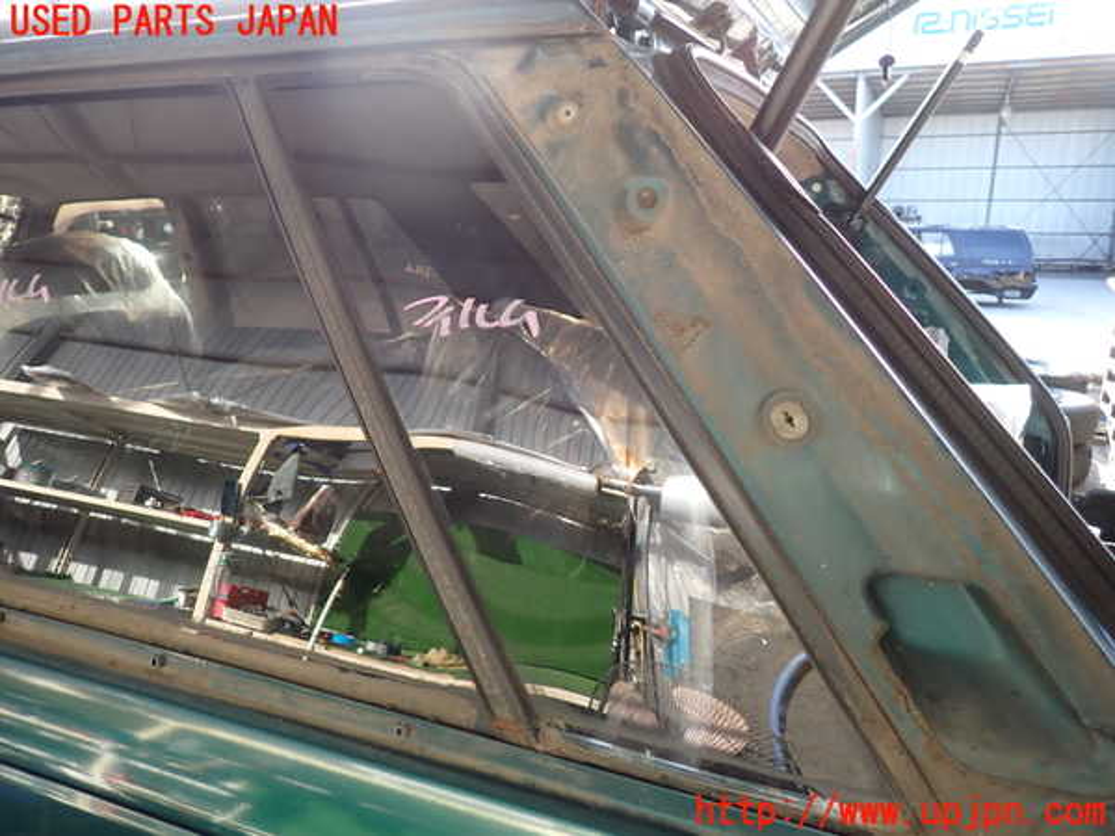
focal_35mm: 25
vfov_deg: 54.9
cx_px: 558
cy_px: 418
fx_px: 805
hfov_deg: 69.4
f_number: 2
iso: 160
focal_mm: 4.5
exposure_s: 1/125
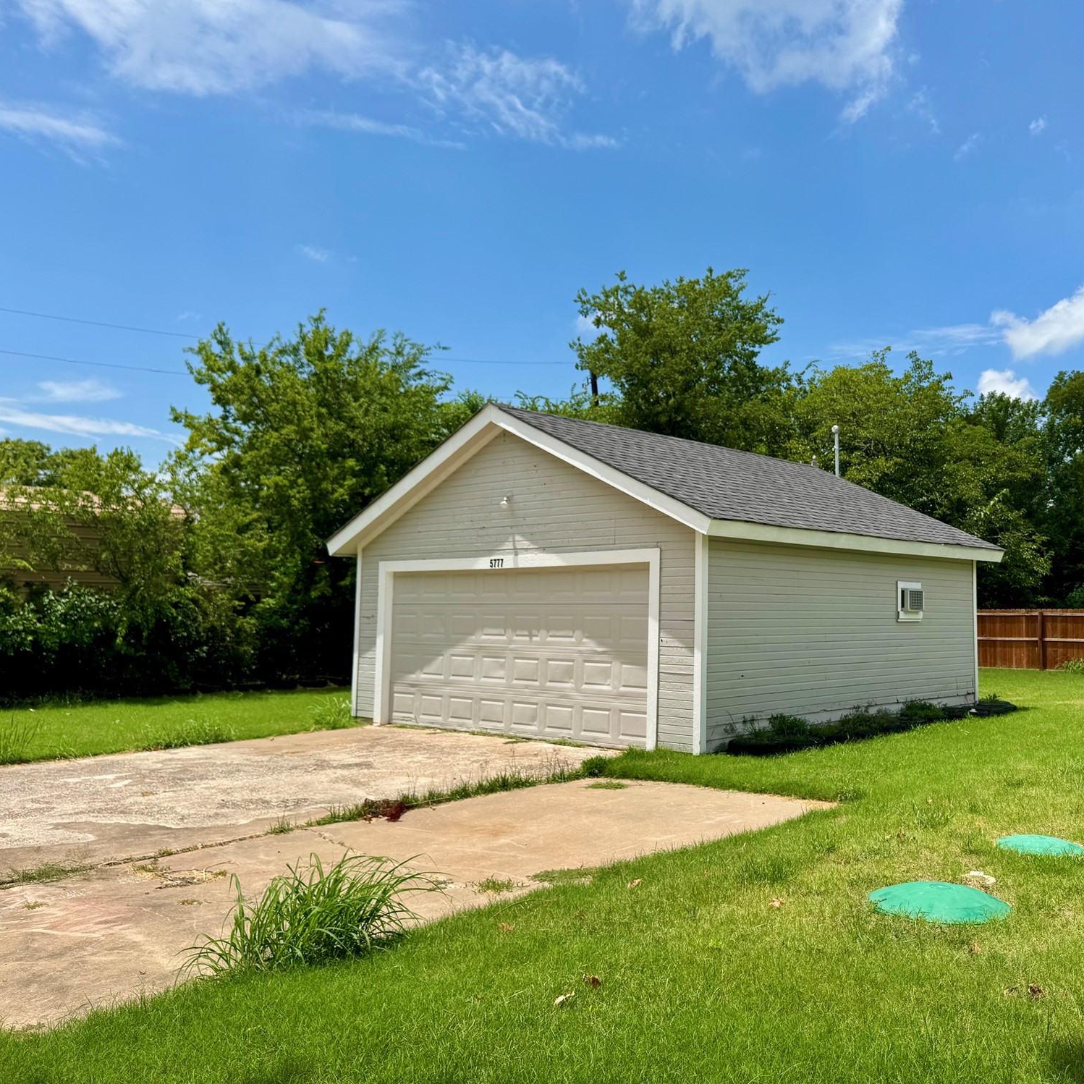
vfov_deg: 55.6
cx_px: 669
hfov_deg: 55.1
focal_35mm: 29
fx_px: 1027
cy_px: 541
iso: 80
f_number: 1.78
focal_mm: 6.76
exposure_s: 1/4950
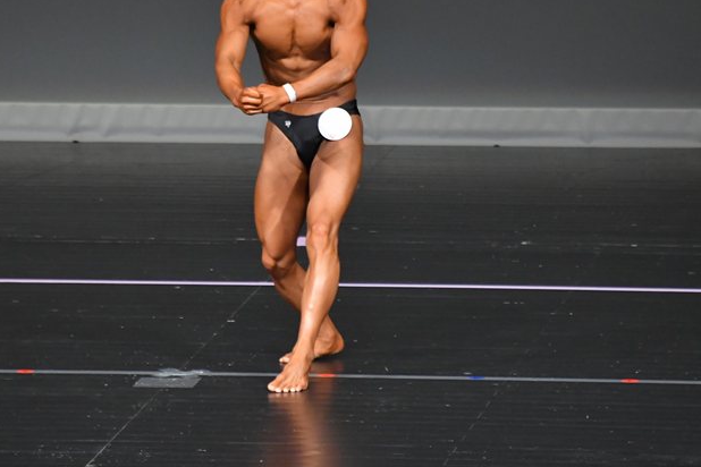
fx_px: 10981
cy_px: 179
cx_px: 289
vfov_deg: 2.4
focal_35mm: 564
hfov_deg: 3.7
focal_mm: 300
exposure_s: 1/400
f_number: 5.6
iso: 4000
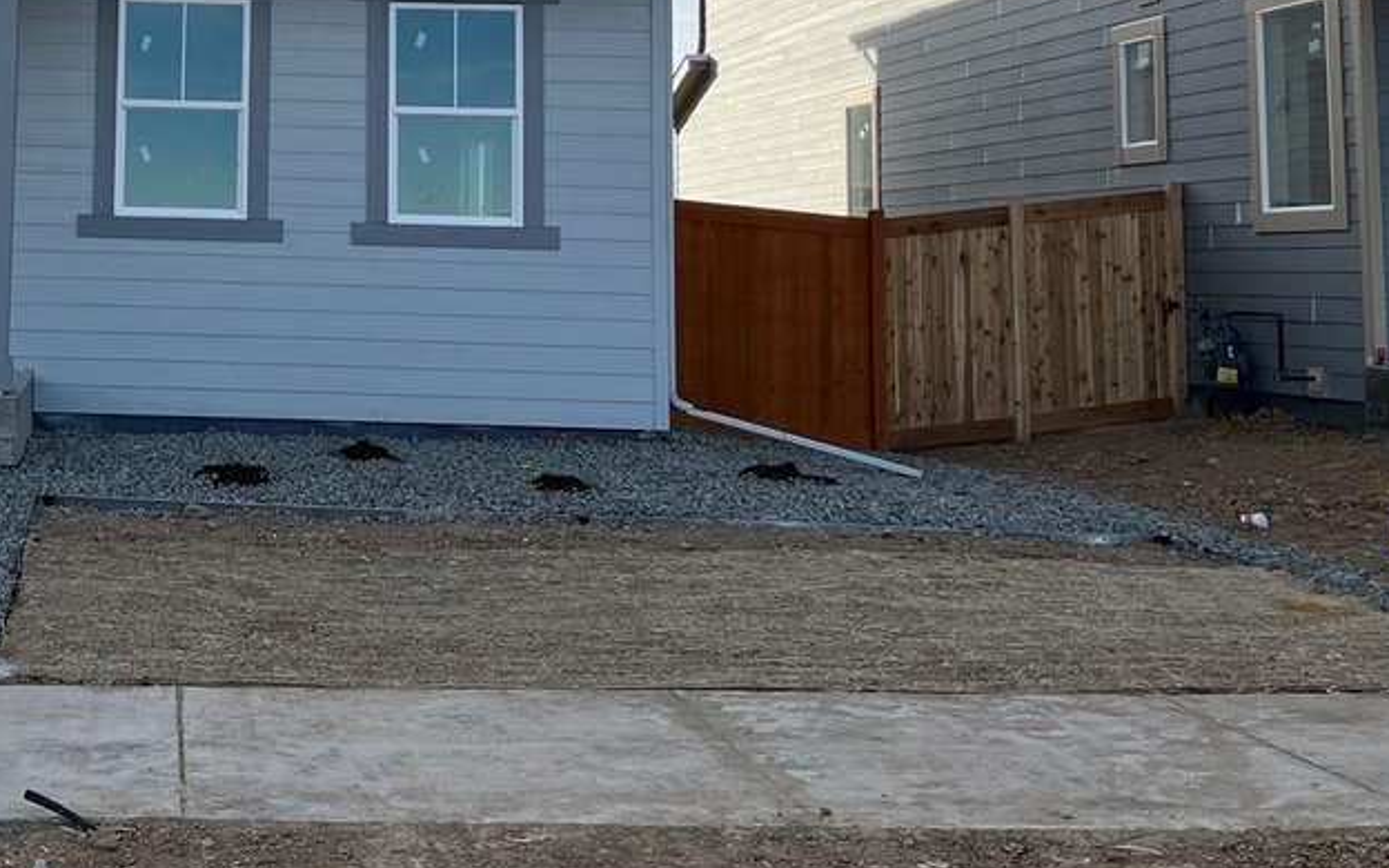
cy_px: 47
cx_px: 80
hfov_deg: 35.4
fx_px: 2006
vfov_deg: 23.6
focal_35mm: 53
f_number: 1.6
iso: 50
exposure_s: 1/3623
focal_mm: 5.1
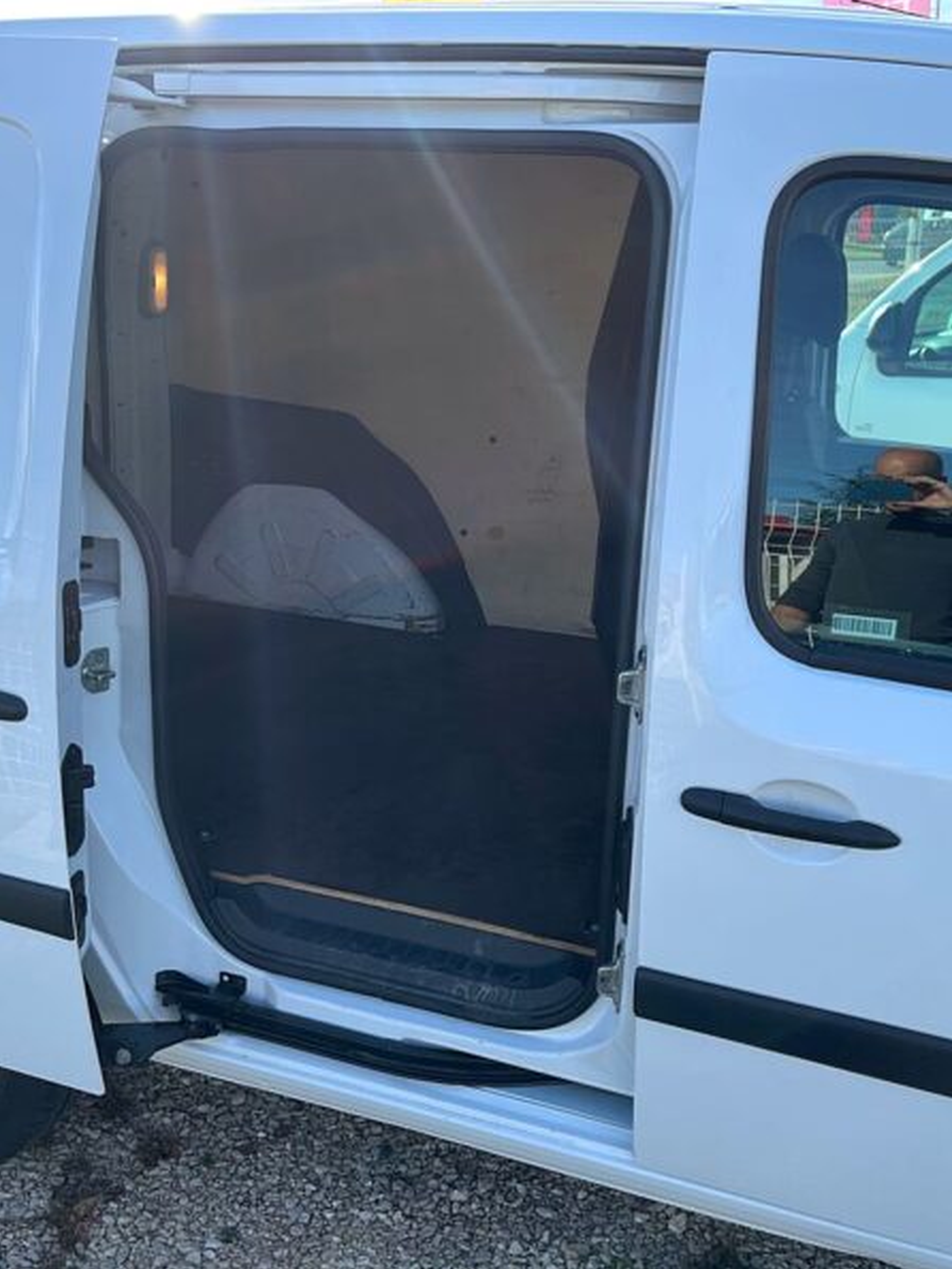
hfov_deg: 40.6
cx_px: 408
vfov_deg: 52.6
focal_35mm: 35
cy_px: 634
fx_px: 1282
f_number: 1.6
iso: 50
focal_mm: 5.1
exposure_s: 1/1075
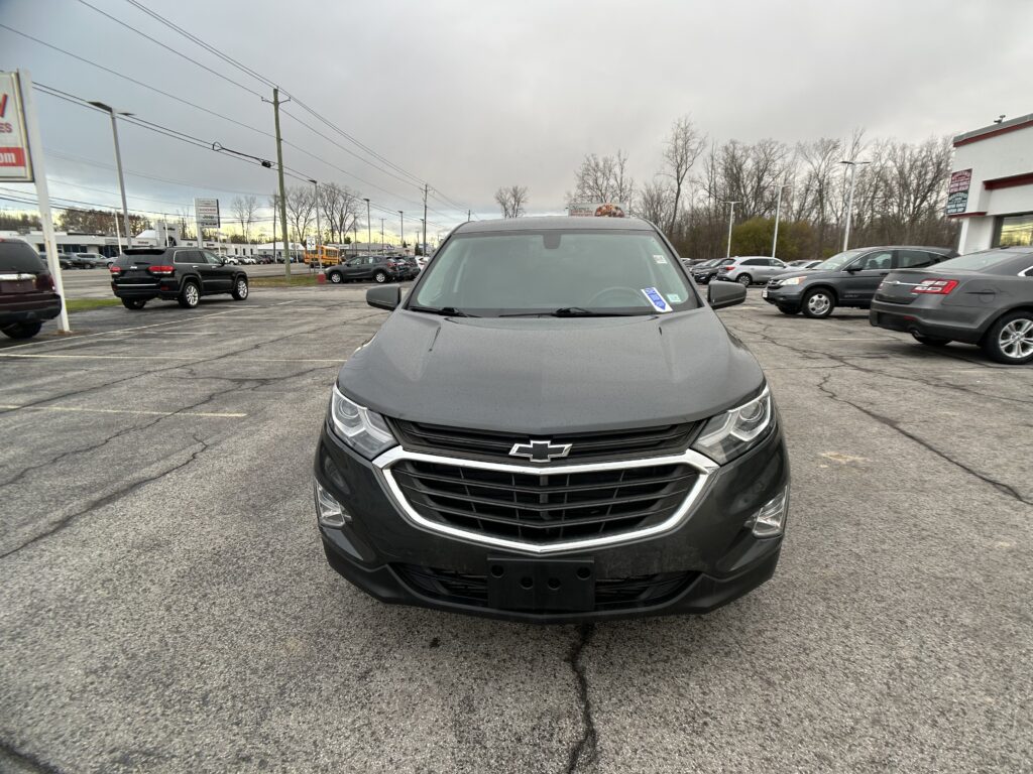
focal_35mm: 26
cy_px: 387
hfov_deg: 67.3
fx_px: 776
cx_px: 516
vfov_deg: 53.1
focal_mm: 5.7
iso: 32
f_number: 1.5
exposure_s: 1/113
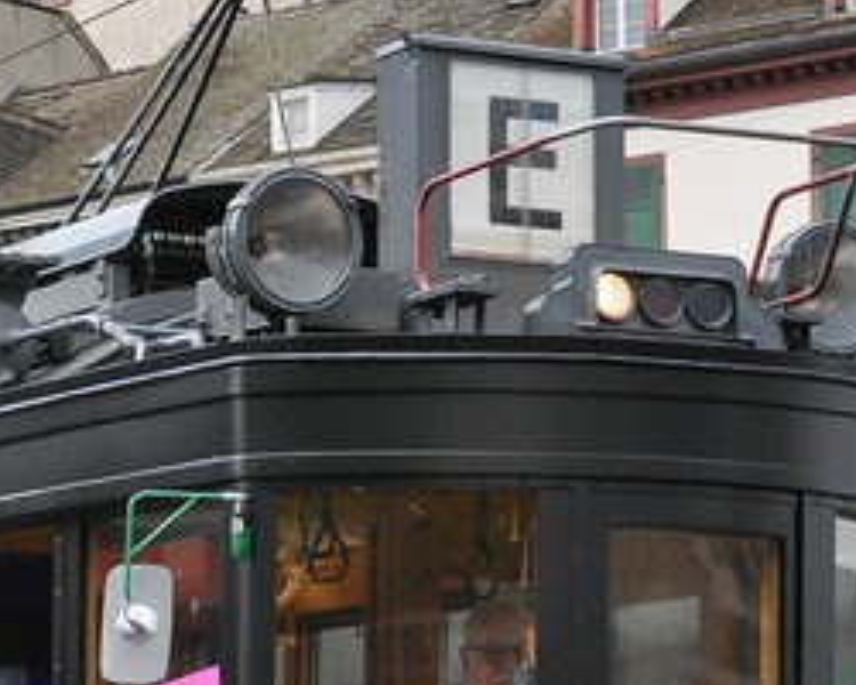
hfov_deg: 11.7
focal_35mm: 162
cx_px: -62
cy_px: 481
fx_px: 4104
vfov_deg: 9.5
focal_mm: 24
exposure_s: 1/160
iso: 400
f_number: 6.3
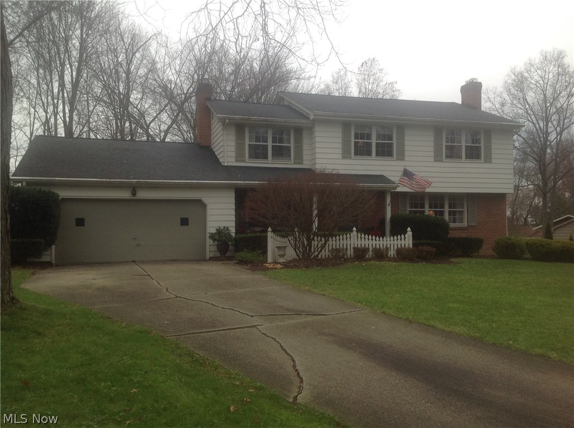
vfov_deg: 40.6
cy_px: 214
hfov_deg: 52.7
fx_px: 579
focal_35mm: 35
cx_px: 287
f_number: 2.4
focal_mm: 4.28
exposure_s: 1/414
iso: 50
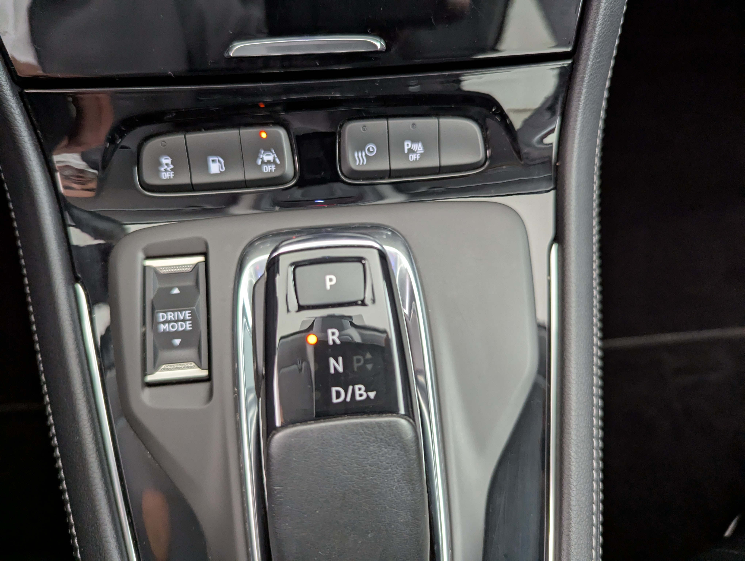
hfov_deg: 71.5
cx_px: 372
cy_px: 280
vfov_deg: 56.9
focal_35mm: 24
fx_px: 517
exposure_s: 1/66.7
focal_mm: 6.81
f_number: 1.85
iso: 508
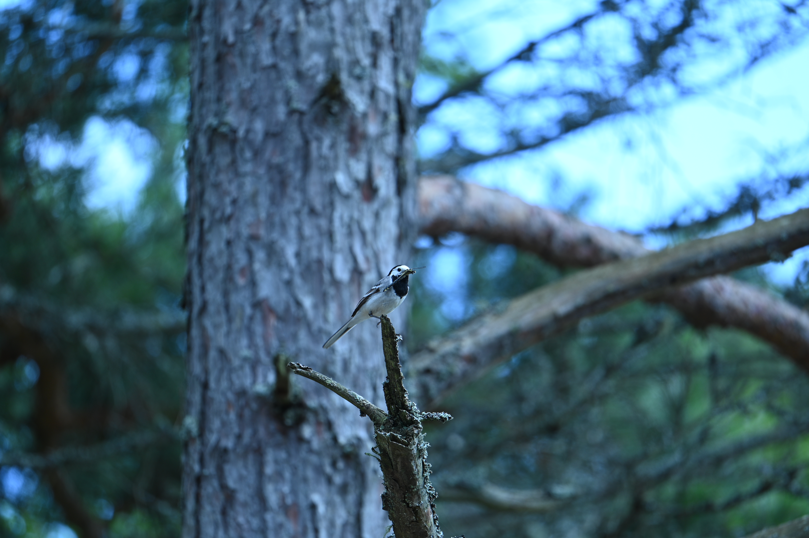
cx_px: 404
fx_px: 11228
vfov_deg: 2.7
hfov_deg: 4.1
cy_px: 269
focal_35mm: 500
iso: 180
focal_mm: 500
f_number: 6.7
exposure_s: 1/100
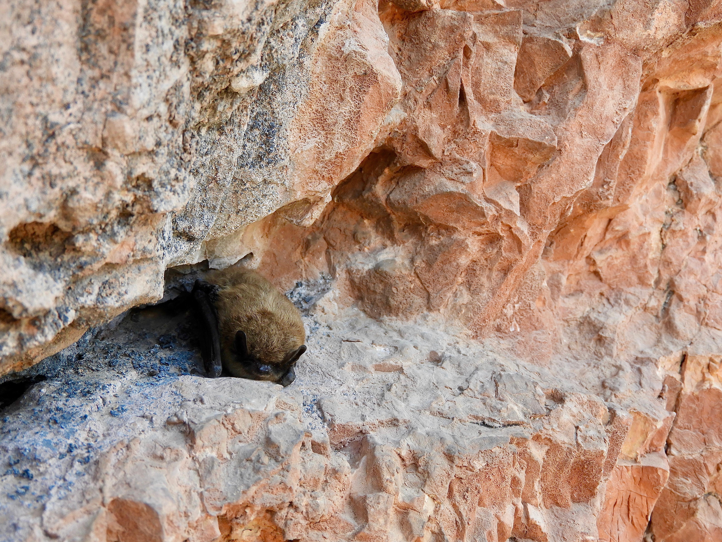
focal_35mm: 50
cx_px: 361
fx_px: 1043
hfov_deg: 38.2
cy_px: 271
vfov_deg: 29.1
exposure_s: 1/100
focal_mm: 9
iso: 100
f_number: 4
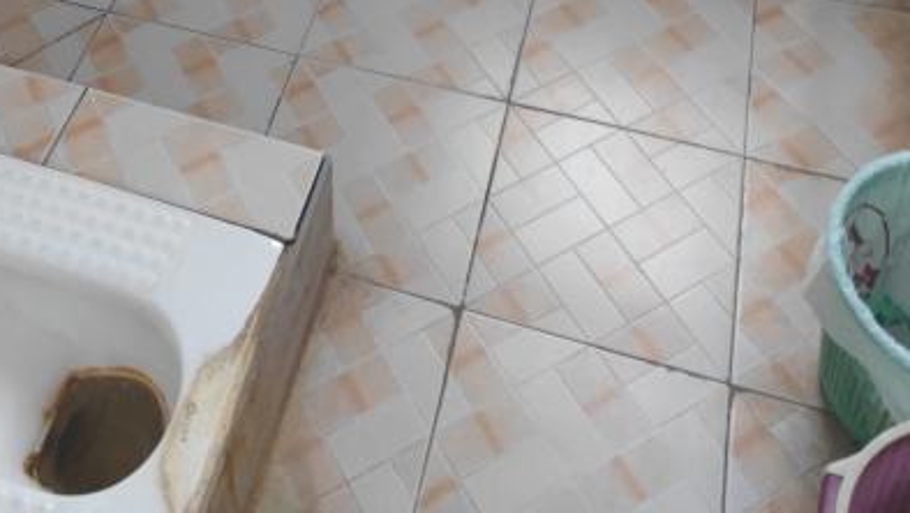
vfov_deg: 13.9
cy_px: -125
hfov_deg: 25.2
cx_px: 300
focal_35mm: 84
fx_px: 2028
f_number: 1.95
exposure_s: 1/50
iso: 689
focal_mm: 7.59
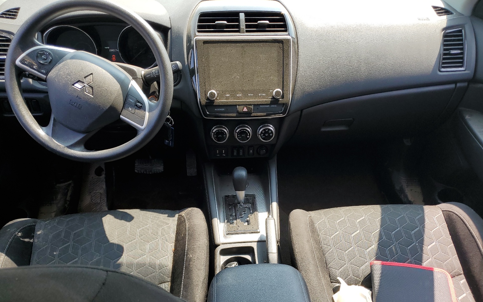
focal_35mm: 29
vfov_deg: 43.0
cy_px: 172
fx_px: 382
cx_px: 249
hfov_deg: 64.6
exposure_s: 1/417
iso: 50
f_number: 1.5
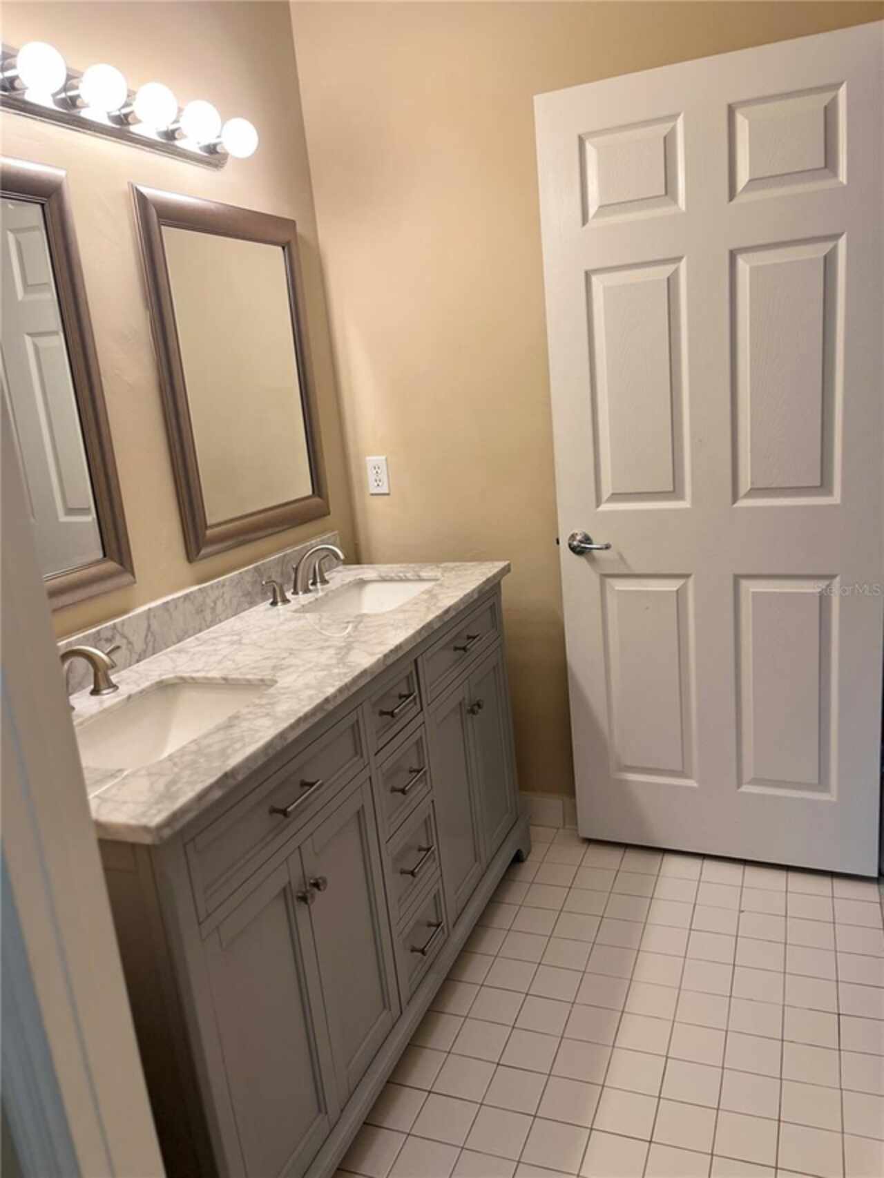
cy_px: 589
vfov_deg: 67.3
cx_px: 442
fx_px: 885
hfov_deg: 53.1
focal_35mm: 26
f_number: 1.6
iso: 64
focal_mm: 5.1
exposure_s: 1/60
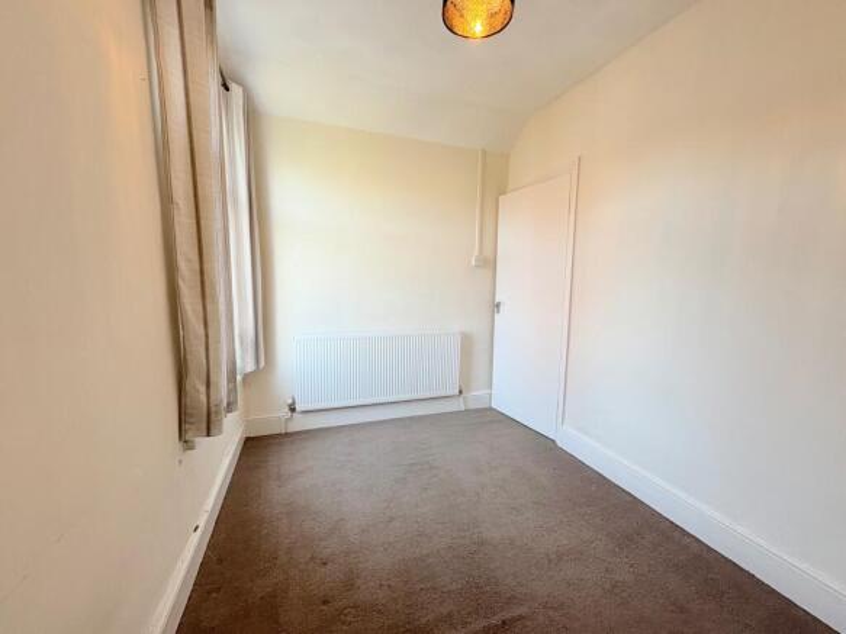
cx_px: 423
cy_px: 317
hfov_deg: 102.1
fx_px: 342
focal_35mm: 14
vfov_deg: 85.7
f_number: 2.2
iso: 100
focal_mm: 2.22
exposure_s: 1/99
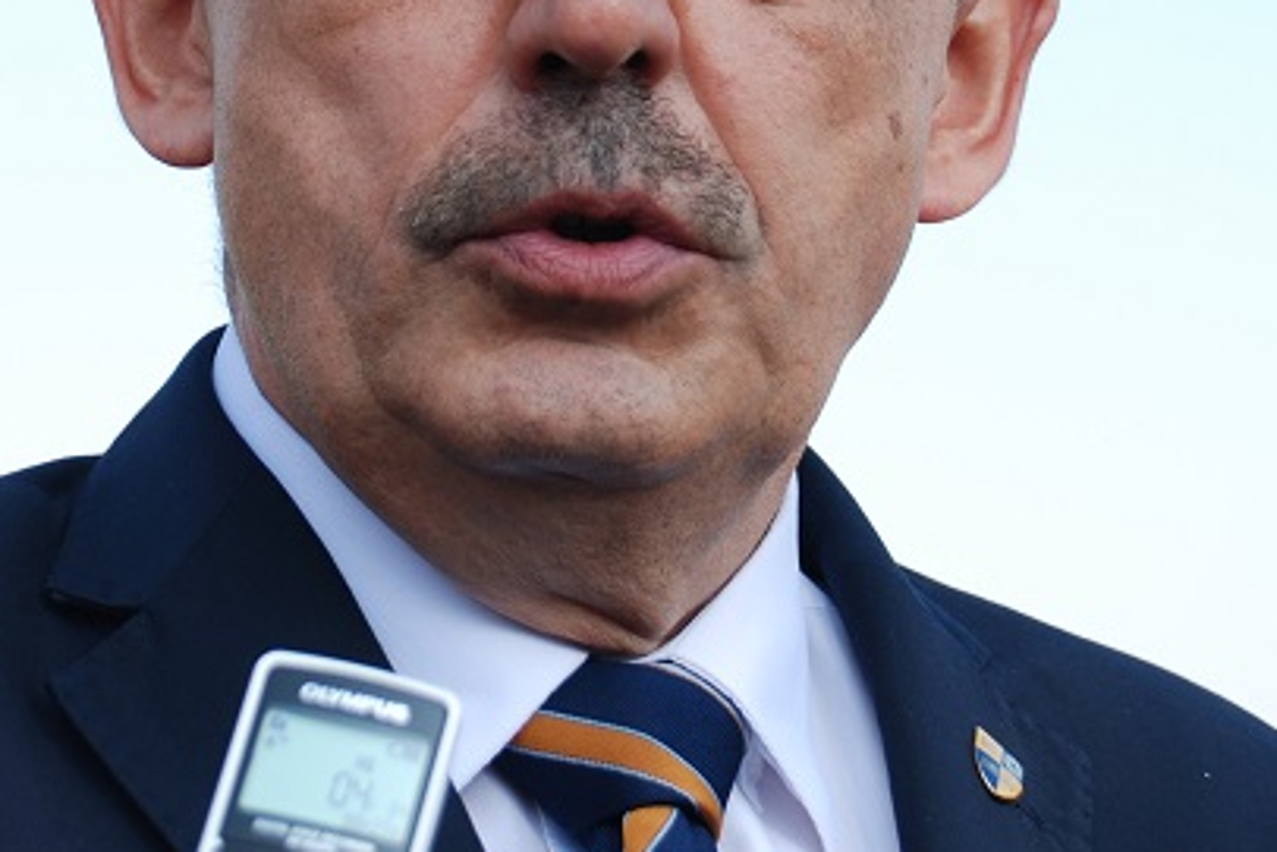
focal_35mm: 148
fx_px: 5251
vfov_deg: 9.2
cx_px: 604
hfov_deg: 13.9
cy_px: 86
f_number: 4.5
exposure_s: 1/160
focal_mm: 40
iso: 100
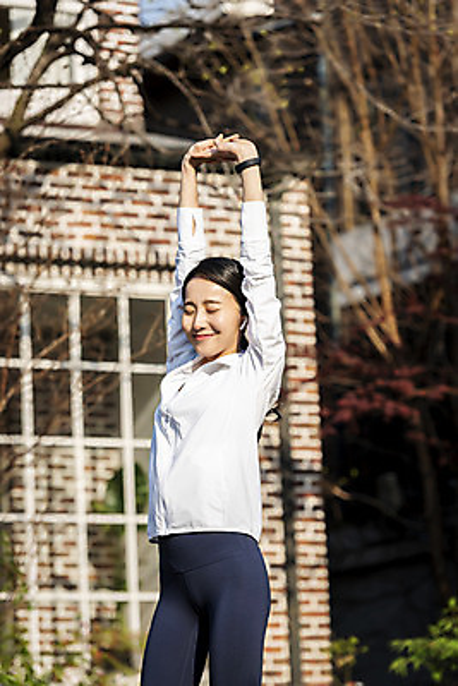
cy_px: 343
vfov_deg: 15.2
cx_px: 229
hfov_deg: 10.2
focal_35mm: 135
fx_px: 2574
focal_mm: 135
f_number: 4
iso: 160
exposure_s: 1/1000
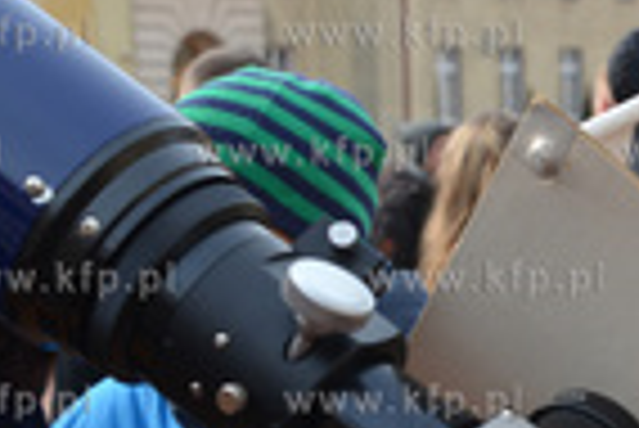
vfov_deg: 10.8
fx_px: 2257
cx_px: 644
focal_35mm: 127
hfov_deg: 15.8
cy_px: 340
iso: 400
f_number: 6.3
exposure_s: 1/160
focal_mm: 45
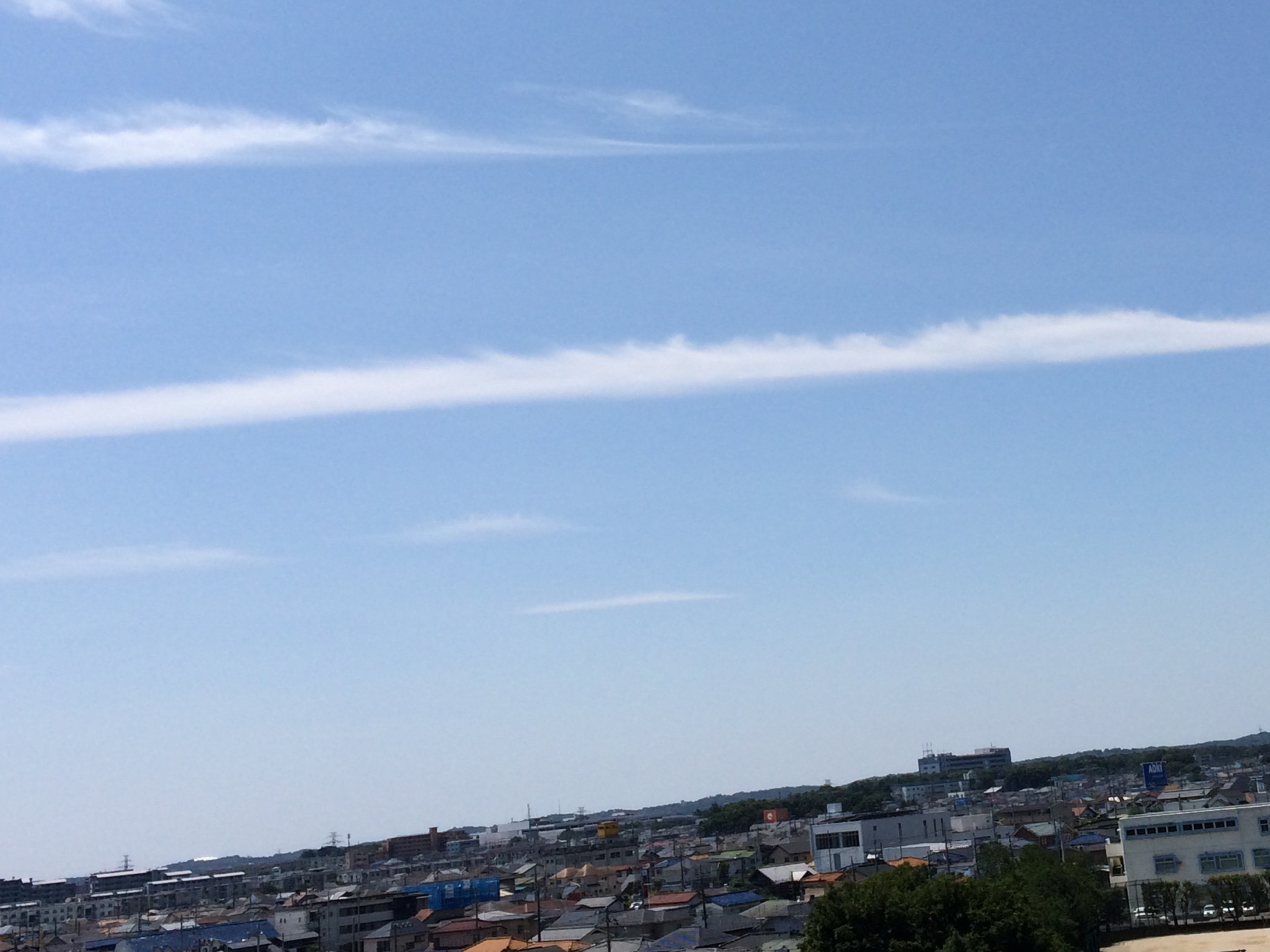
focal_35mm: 52
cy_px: 213
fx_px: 1908
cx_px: 874
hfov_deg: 36.3
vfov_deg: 27.6
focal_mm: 4.15
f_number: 2.2
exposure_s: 1/4115
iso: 40
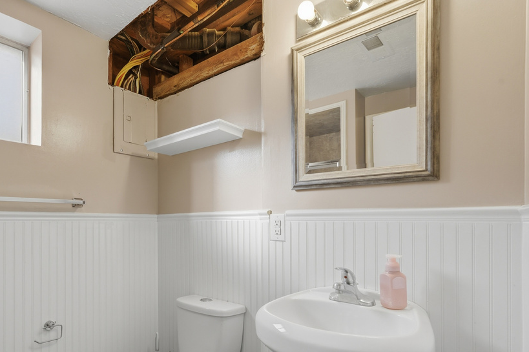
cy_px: 215
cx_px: 215
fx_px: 294
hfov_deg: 83.1
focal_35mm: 20
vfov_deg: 61.2
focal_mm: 16
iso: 250
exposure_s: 1/1000
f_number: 9
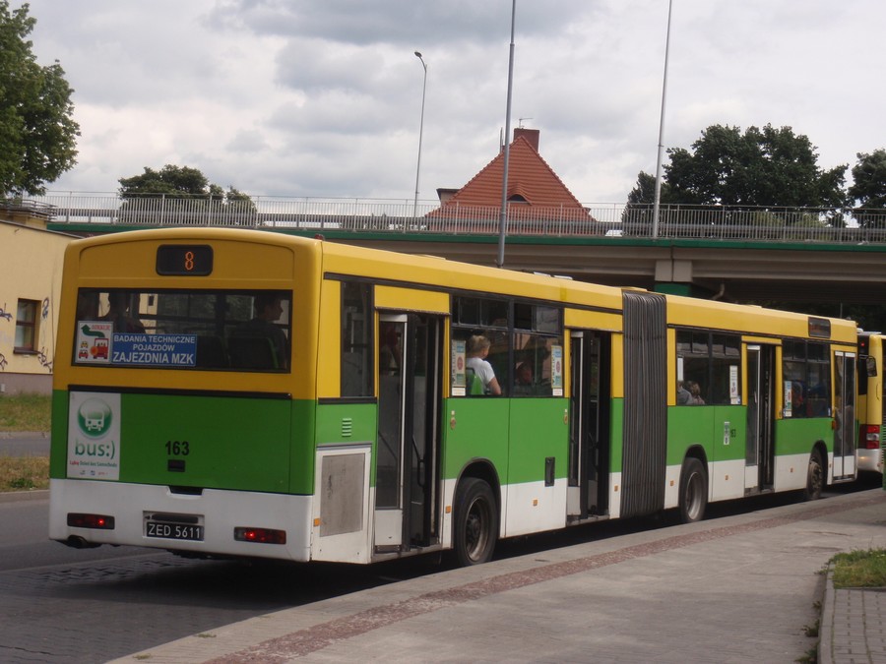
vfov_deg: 21.0
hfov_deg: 27.8
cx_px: 443
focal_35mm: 70
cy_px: 332
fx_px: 1792
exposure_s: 1/500
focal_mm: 12.5
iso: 80
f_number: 4.9
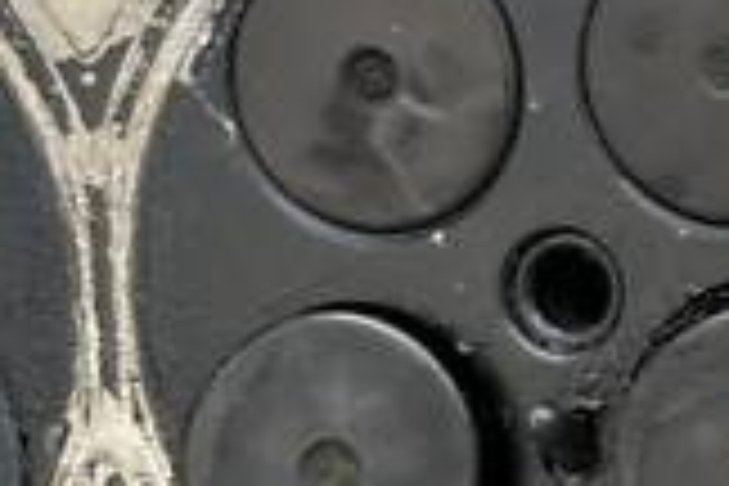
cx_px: 1436
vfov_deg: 12.8
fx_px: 2167
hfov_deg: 15.5
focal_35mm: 107
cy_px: 176
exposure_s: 1/237
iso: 40
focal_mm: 5.1
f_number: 1.6
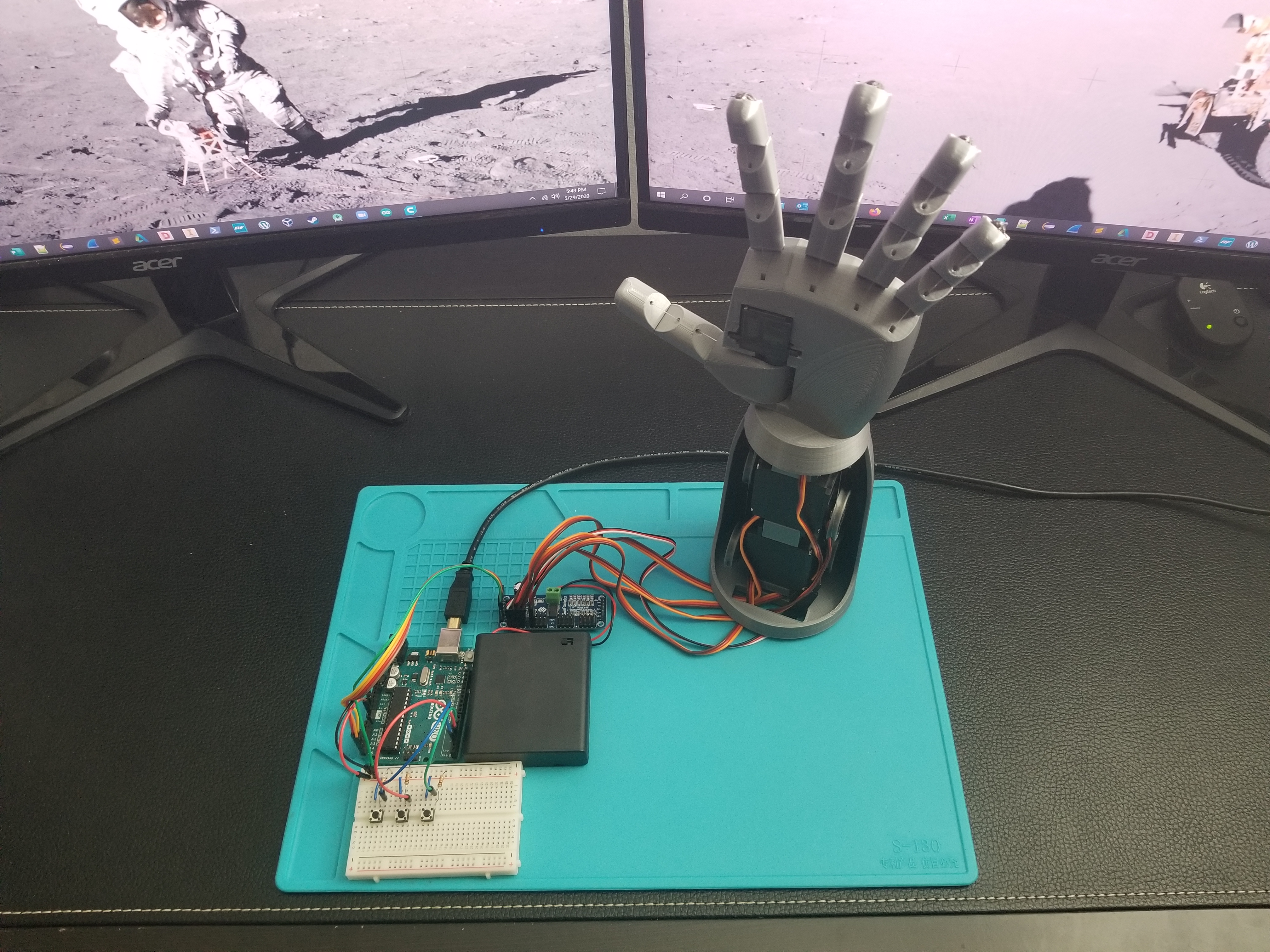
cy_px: 476
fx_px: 954
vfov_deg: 53.1
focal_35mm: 26
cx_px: 635
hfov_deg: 67.3
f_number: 1.7
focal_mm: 4.3
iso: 200
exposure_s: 1/30
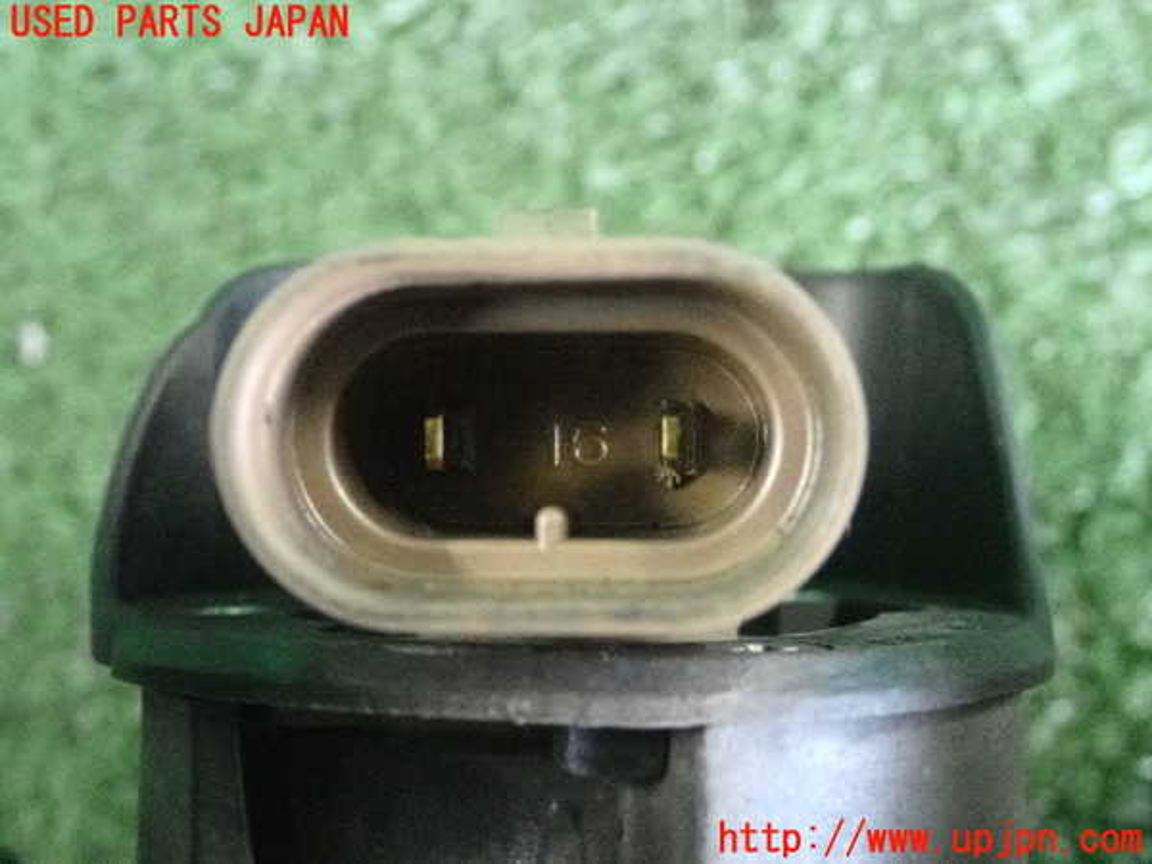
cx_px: 576
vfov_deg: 25.2
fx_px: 1930
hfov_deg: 33.2
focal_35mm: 58
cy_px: 432
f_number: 3.5
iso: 6400
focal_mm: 10.35
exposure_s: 1/125
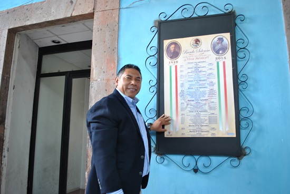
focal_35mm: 30
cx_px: 145
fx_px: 242
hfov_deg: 61.9
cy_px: 97
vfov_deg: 43.7
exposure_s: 1/30
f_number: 3.8
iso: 200
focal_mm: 20
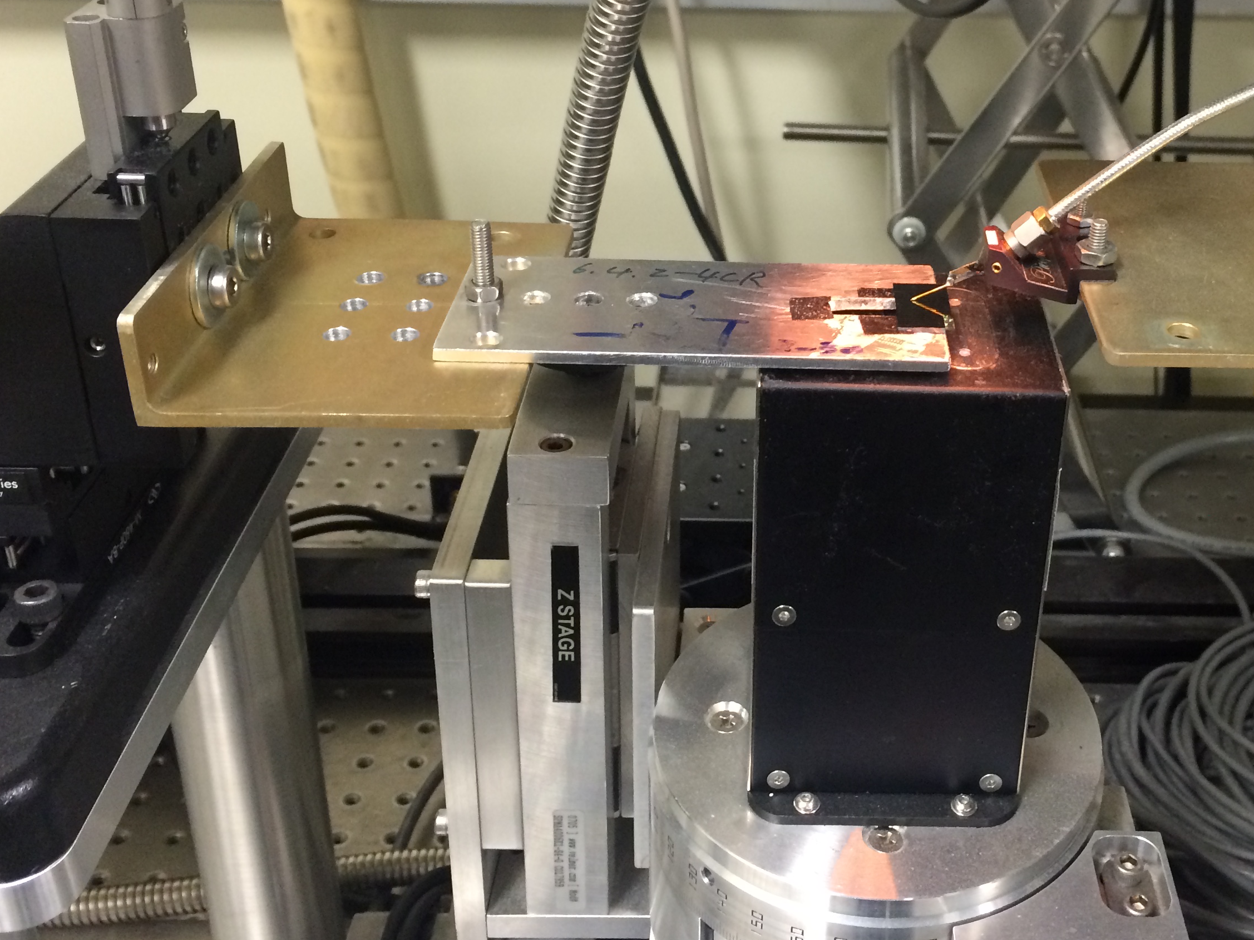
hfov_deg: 44.0
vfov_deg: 34.1
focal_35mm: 42
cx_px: 861
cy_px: 320
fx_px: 1521
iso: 200
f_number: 2.2
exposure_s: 1/30
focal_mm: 4.15
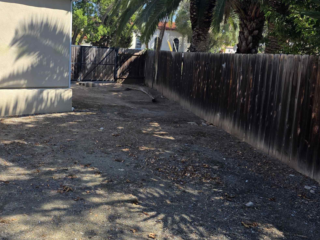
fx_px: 333
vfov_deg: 39.6
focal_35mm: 36
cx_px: 115
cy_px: 105
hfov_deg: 50.7
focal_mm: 6.3
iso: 80
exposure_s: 1/2730
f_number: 1.7
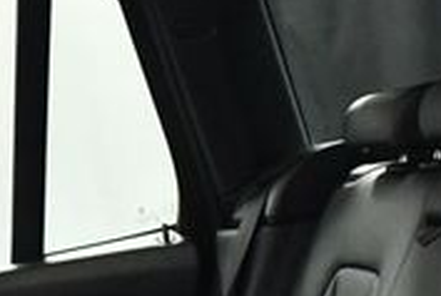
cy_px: 398
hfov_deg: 15.4
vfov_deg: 10.4
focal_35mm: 130
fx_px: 1597
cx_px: -2
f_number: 3.5
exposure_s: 1/60
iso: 6400
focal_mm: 18
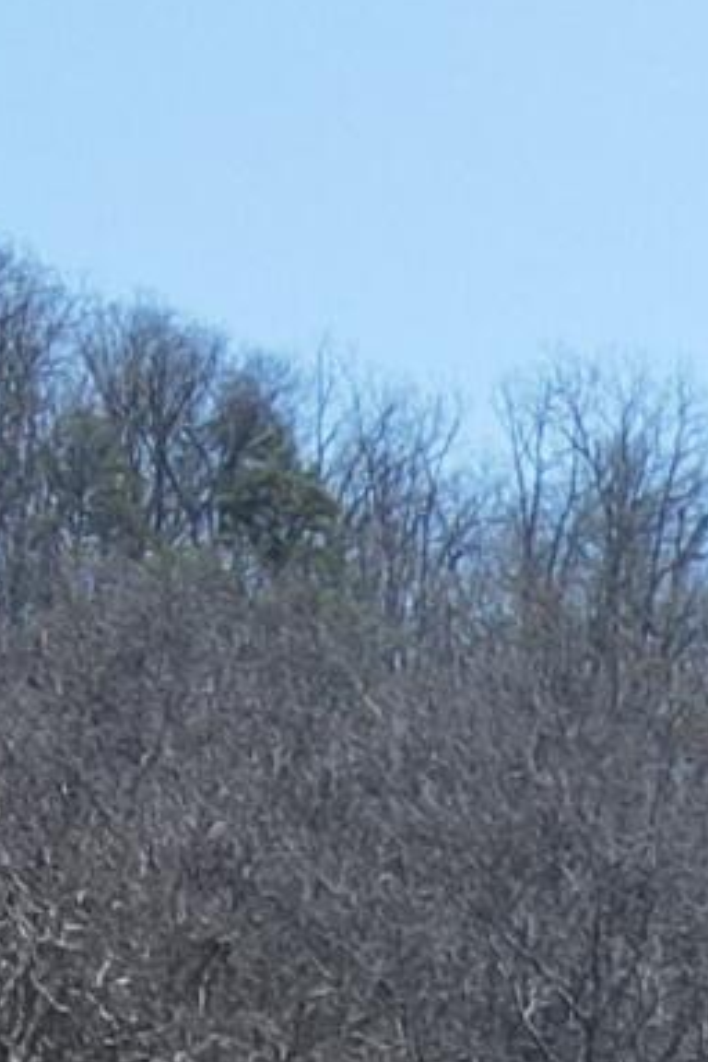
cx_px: 2340
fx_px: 5752
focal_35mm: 195
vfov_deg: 9.1
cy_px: 2829
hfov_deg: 6.3
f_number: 2.8
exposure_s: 1/400
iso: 100
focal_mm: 4.5
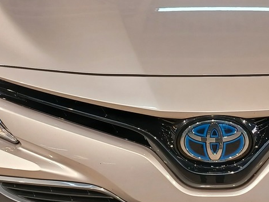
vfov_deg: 17.3
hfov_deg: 22.9
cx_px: 189
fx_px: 660
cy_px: 74
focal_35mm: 85
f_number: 1.8
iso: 100
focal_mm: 4.6
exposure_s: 1/50
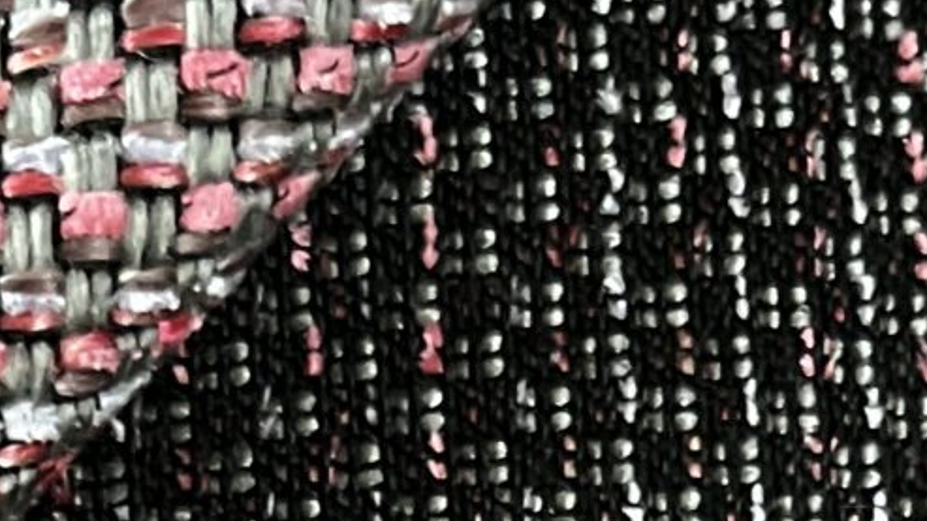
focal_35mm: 147
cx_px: 359
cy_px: 1373
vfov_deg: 7.5
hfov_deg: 14.6
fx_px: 3612
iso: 500
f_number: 1.6
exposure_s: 1/33
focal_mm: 5.1
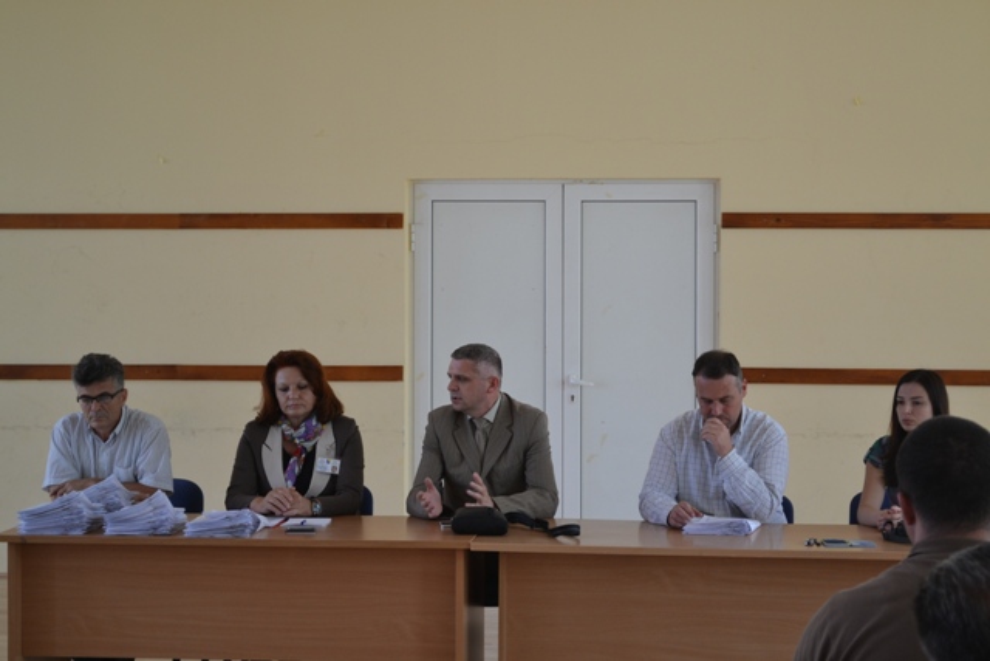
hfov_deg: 24.6
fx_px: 2269
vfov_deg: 16.6
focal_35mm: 82
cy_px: 330
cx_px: 495
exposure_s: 1/50
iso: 400
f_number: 5.6
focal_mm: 55
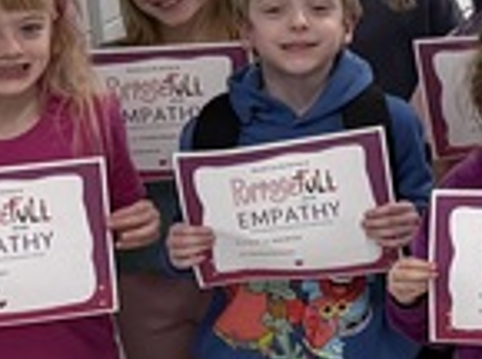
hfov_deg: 9.6
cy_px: -80
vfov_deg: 8.6
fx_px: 2361
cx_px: 1350
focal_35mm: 170
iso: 160
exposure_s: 1/120
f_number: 1.78
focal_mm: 6.76
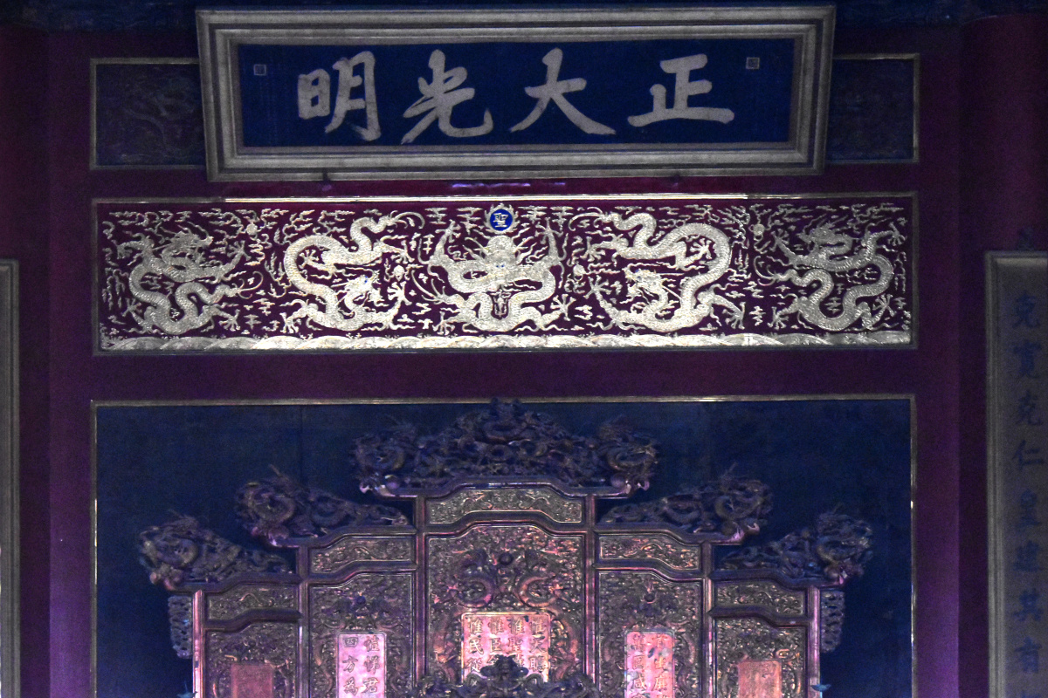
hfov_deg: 23.4
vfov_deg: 15.7
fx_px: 2532
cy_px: 349
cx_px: 524
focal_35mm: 87
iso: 10000
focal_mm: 58
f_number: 5
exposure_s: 1/125
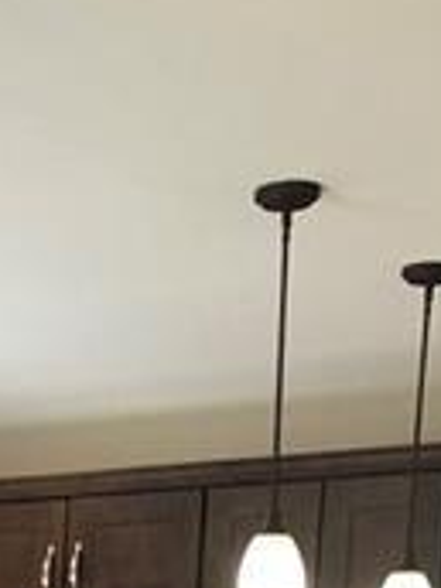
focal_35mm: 125
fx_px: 2123
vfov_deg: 13.7
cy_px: 1125
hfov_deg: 11.2
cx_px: -280
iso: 32
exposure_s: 1/30
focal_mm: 3.99
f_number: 1.8
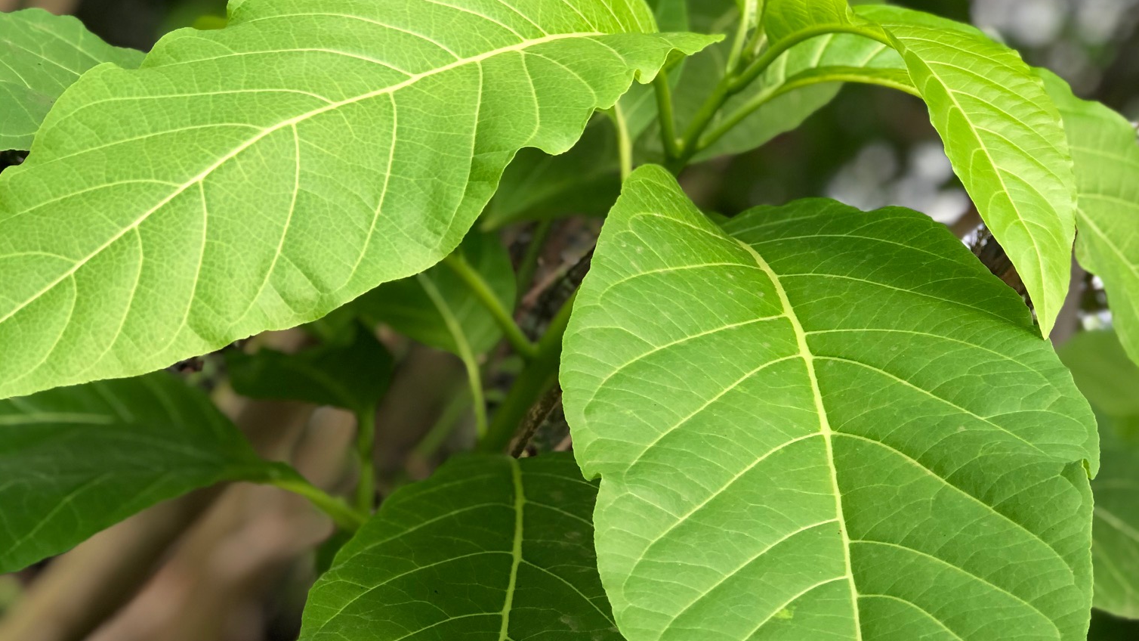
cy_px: 338
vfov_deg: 14.6
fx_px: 2507
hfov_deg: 25.6
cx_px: 570
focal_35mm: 83
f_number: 2.8
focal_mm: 6.6
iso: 25
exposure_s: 1/40
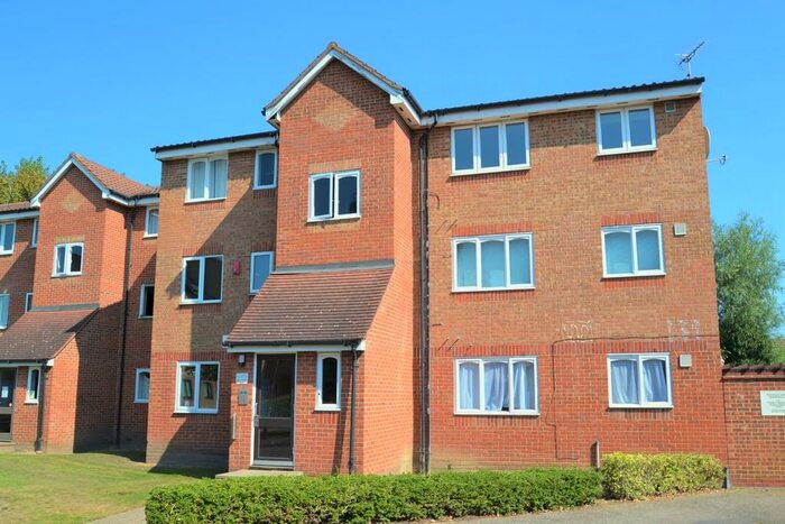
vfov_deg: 43.6
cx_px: 392
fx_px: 654
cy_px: 262
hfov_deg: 61.9
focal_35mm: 30
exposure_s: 1/200
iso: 100
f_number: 7.1
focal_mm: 20
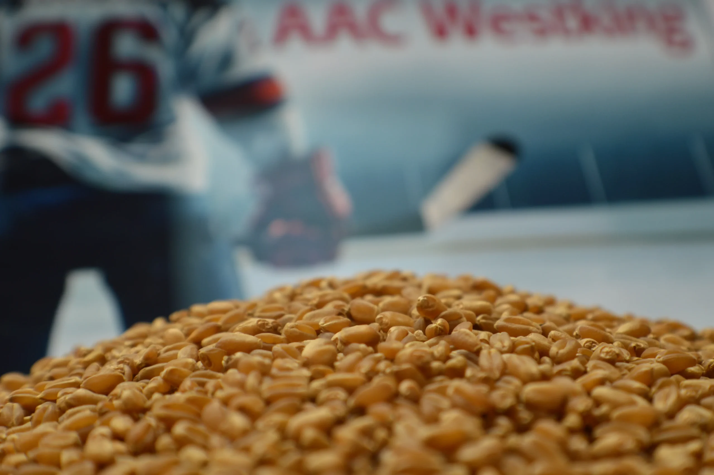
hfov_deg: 24.6
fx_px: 1635
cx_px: 357
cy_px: 238
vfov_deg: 16.5
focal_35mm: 82
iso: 400
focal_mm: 55
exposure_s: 1/60
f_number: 5.6
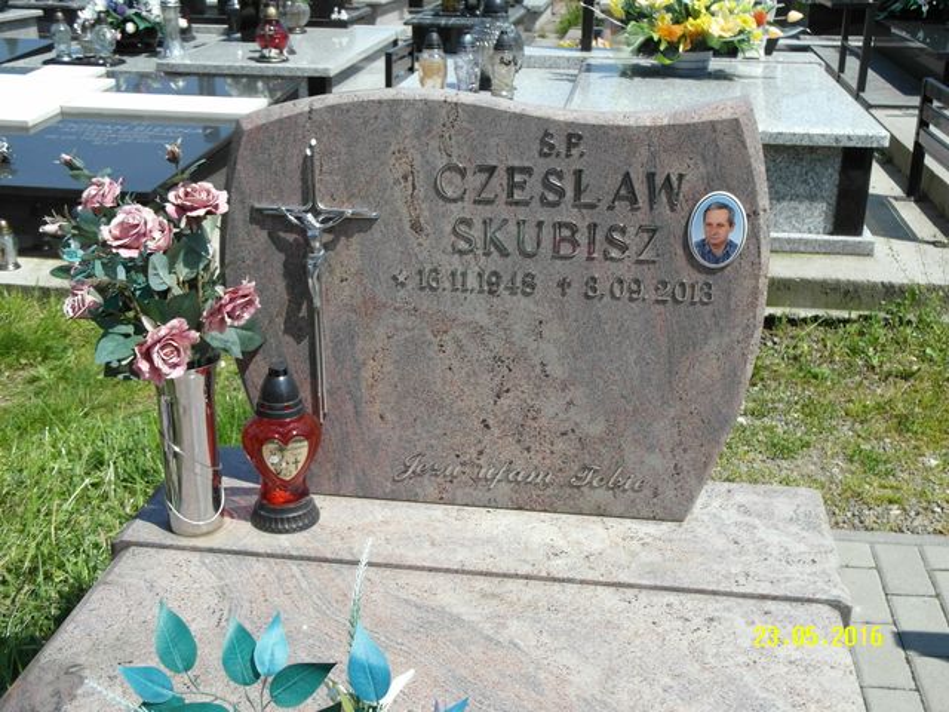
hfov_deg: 44.8
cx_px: 474
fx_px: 1151
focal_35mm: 42
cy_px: 356
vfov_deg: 34.3
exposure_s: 1/1500
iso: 80
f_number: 3.2
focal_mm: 9.1
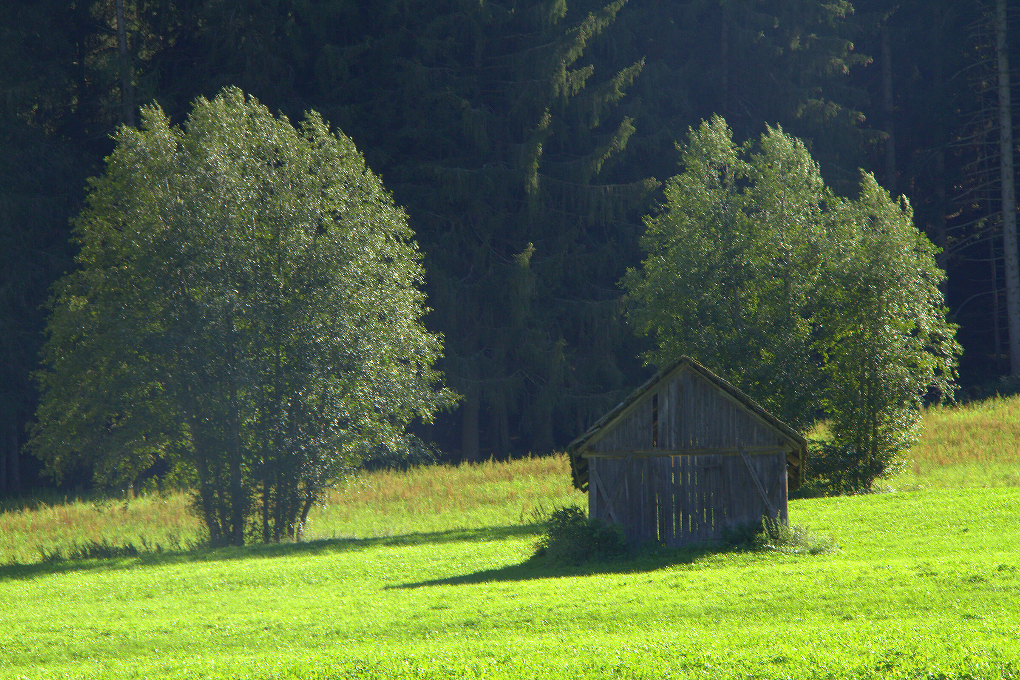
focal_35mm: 227
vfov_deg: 6.0
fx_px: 6430
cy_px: 340
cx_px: 510
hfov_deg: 9.1
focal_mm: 145
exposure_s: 1/80
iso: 320
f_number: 11
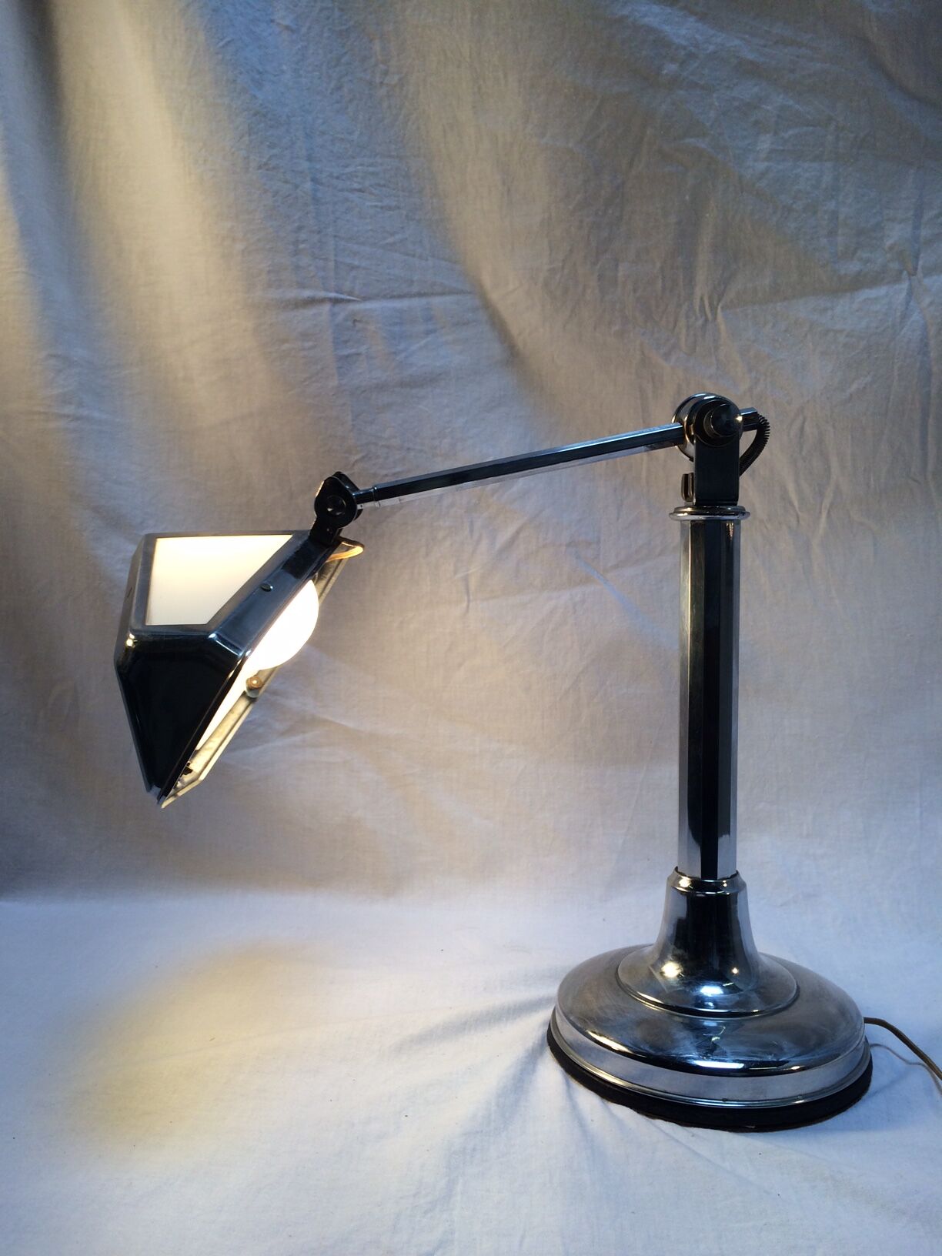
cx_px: 471
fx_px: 1052
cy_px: 628
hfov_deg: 48.2
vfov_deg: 61.7
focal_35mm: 29
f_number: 2.2
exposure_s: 1/173
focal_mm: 4.15
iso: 32
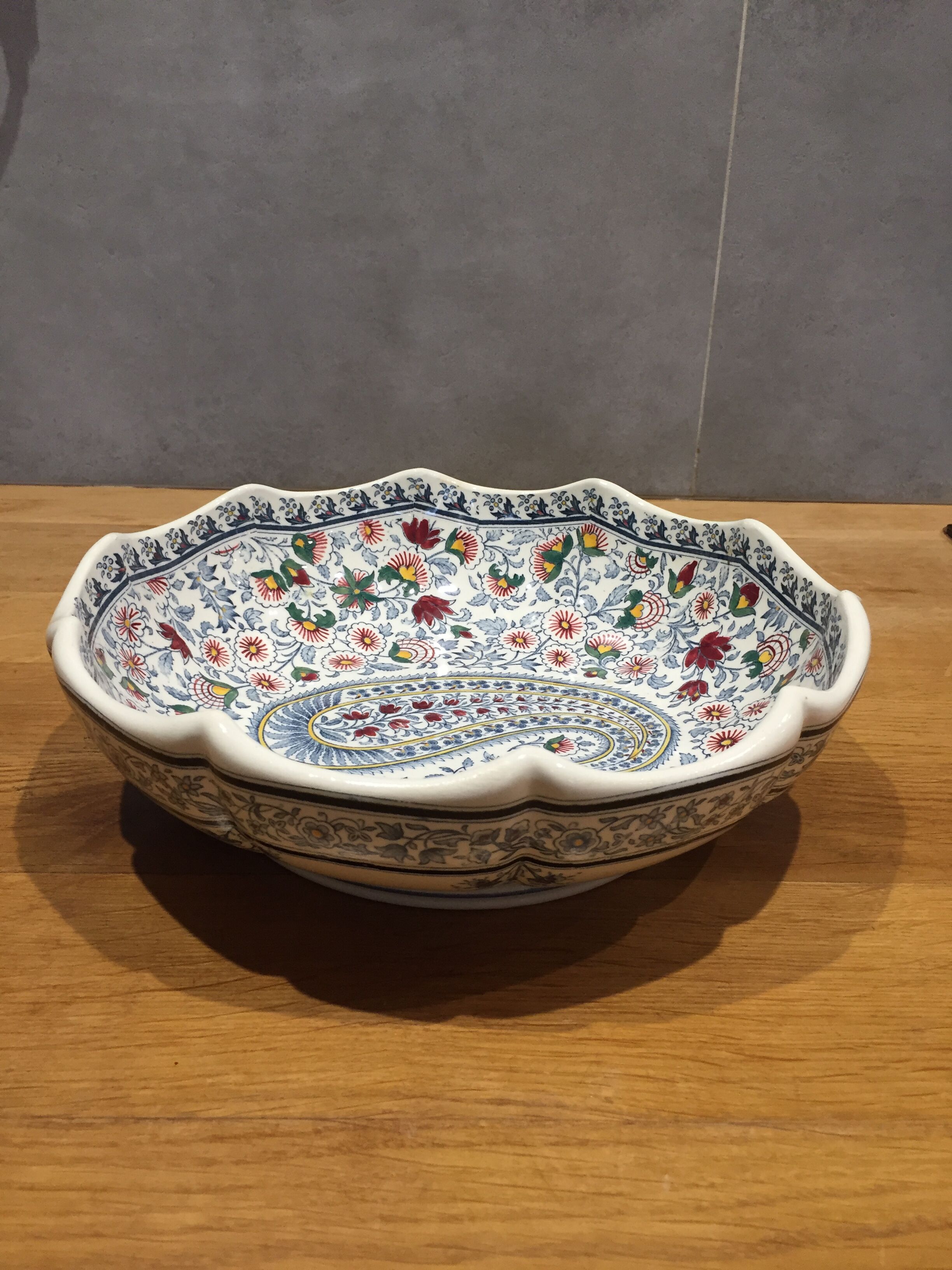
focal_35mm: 29
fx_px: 1063
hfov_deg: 48.2
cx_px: 476
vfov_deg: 61.7
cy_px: 635
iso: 64
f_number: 2.2
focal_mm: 4.15
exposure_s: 1/33
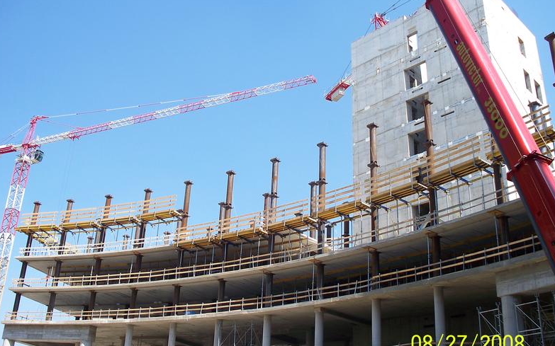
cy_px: 185
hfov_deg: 50.4
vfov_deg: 32.7
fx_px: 590
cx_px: 274
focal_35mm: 39
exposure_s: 1/640
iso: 80
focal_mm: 7.54
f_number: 2.8
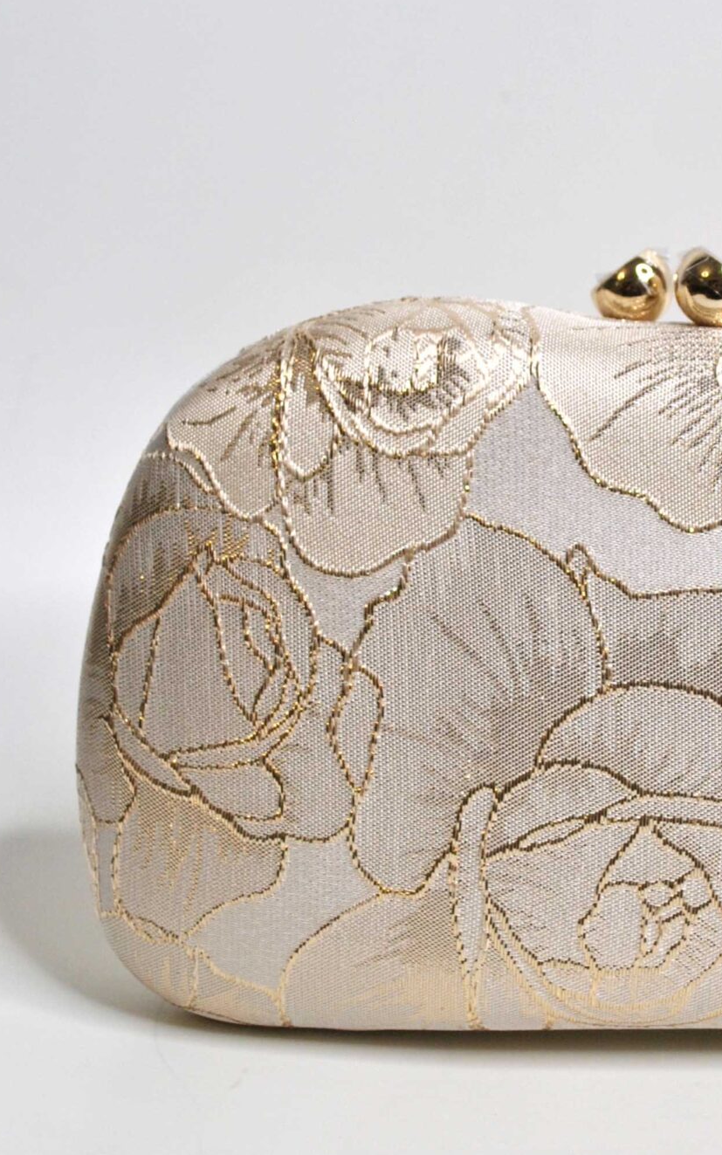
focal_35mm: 77
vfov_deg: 26.8
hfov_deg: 16.7
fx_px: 2424
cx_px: 638
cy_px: 521
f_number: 4.2
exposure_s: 1/200
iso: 200
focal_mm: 26
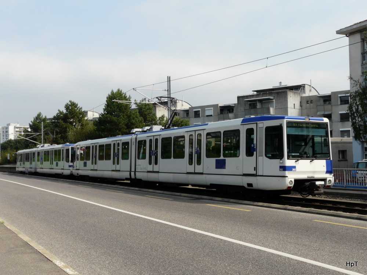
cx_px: 184
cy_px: 138
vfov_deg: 32.2
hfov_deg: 42.1
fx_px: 477
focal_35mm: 45
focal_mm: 7.4
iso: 100
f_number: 5.6
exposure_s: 1/500
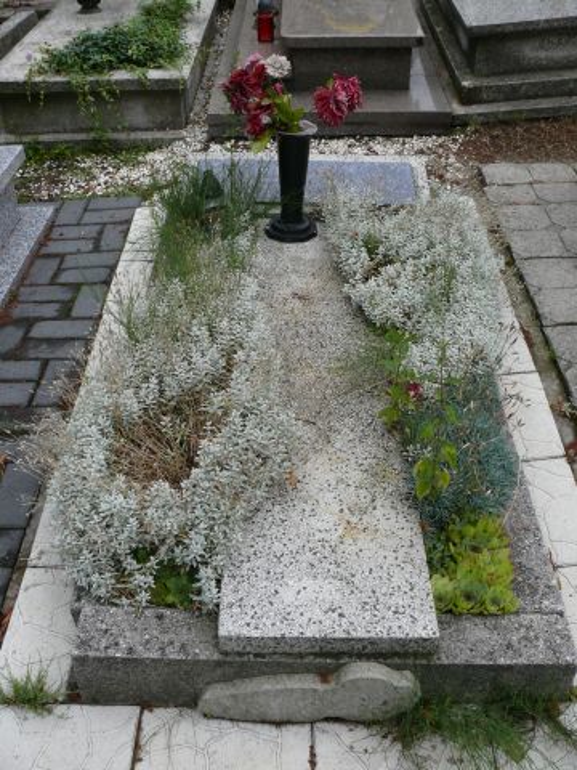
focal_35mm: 35
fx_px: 778
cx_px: 288
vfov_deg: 52.6
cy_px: 385
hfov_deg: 40.7
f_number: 4
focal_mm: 7.4
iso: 100
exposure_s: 1/160
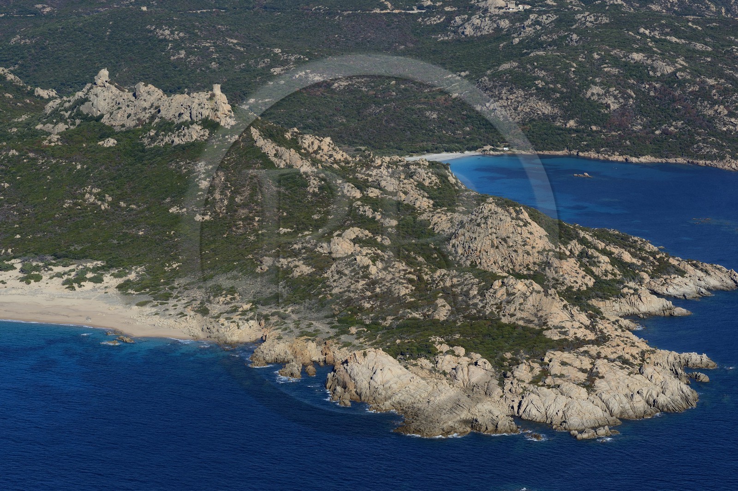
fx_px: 1884
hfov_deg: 22.2
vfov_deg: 14.8
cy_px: 246
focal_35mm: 92
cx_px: 369
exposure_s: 1/800
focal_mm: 92
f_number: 10
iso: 400
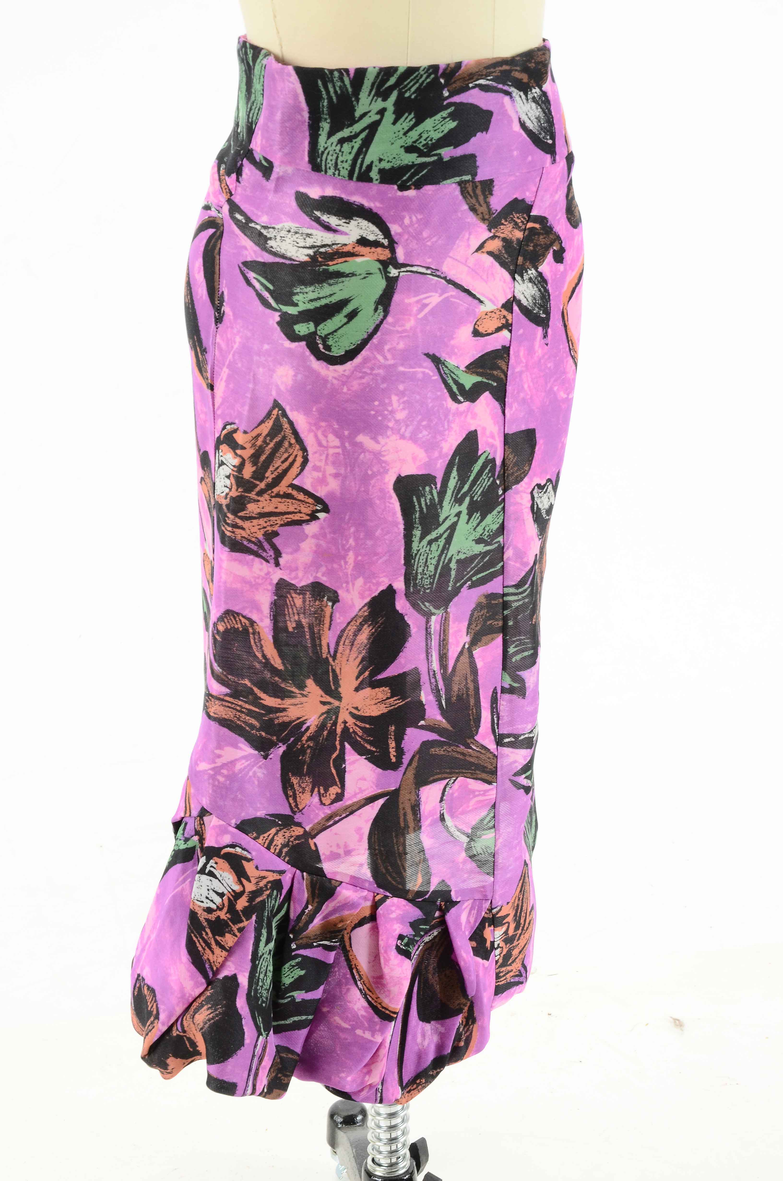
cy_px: 590
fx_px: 2556
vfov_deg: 26.0
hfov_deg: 17.4
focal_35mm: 78
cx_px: 392
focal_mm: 52
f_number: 11
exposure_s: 1/80
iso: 400
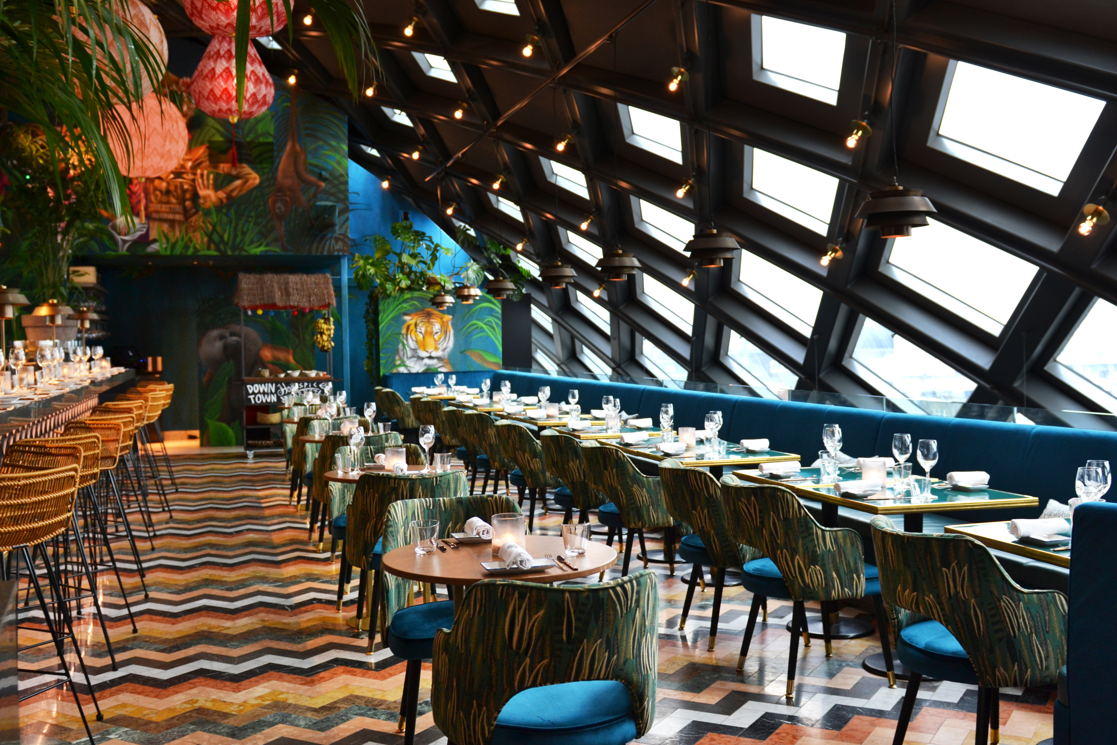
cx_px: 558
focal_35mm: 36
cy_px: 372
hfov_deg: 53.1
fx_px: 1117
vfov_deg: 36.9
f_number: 2.8
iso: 560
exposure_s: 1/60
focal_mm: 24
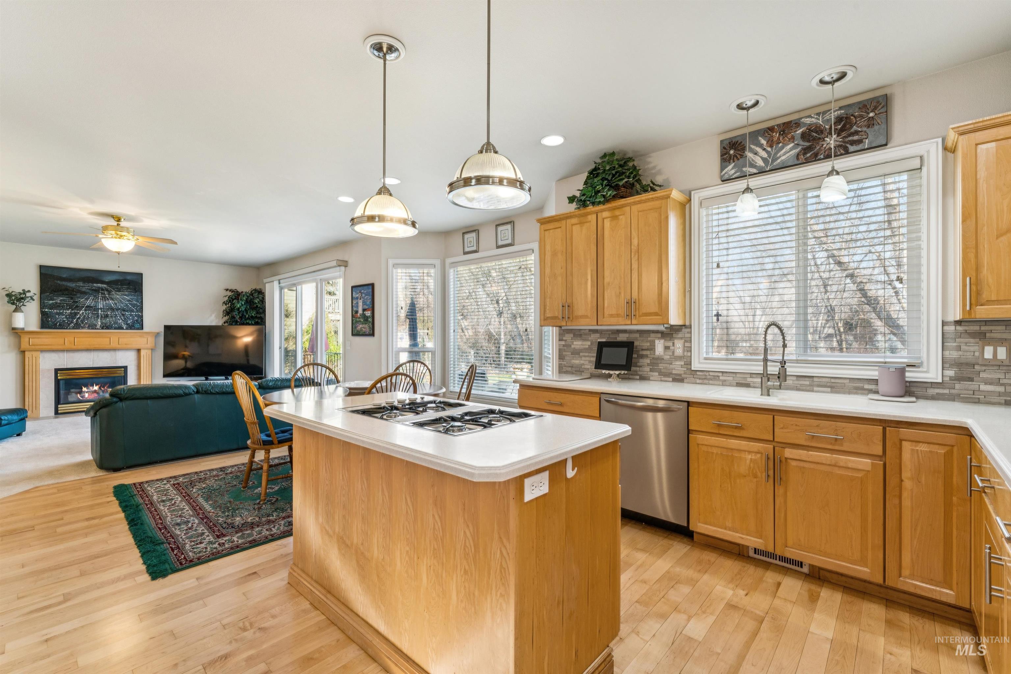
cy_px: 337
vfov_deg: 74.8
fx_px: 441
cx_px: 506
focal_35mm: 16
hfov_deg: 97.8
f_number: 13
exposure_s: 1/8
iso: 400
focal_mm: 15.7
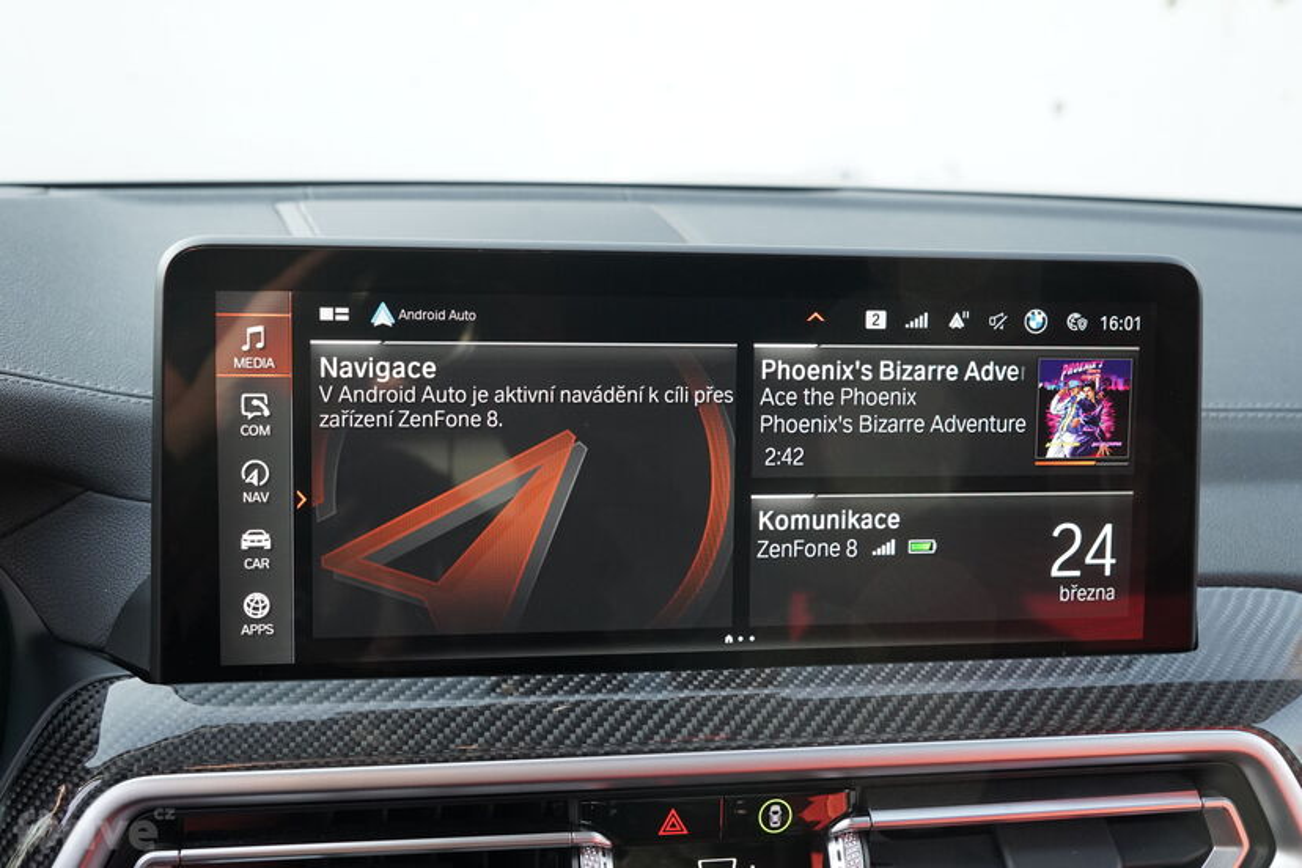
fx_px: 1338
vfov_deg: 35.9
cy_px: 434
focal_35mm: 37
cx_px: 651
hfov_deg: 51.9
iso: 2500
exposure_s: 1/200
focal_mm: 37
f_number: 8
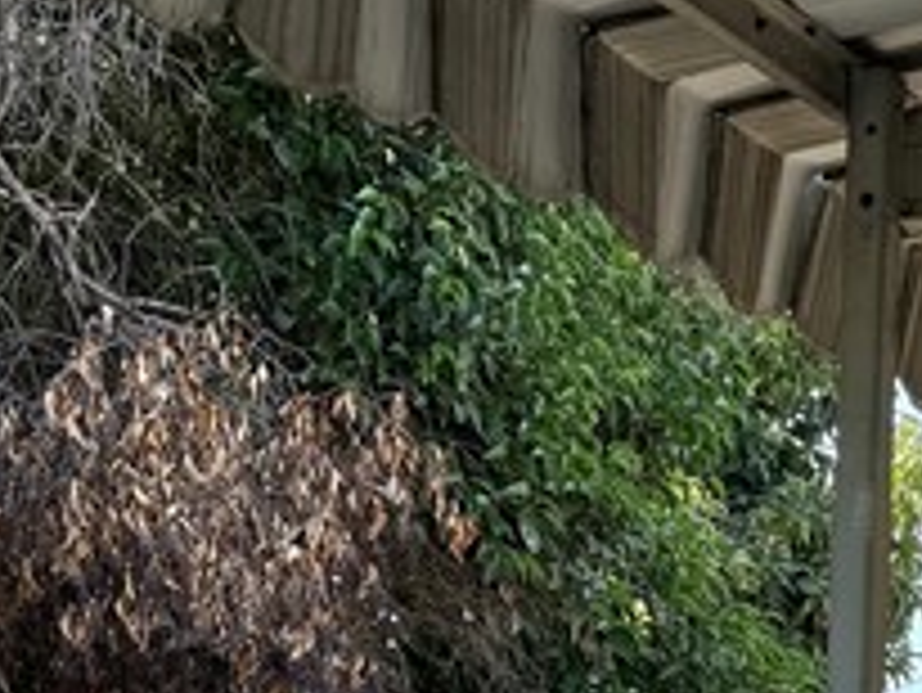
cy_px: 1202
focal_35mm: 120
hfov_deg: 15.5
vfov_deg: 11.6
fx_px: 3198
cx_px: 1241
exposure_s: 1/588
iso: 80
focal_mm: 6.76
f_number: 1.78
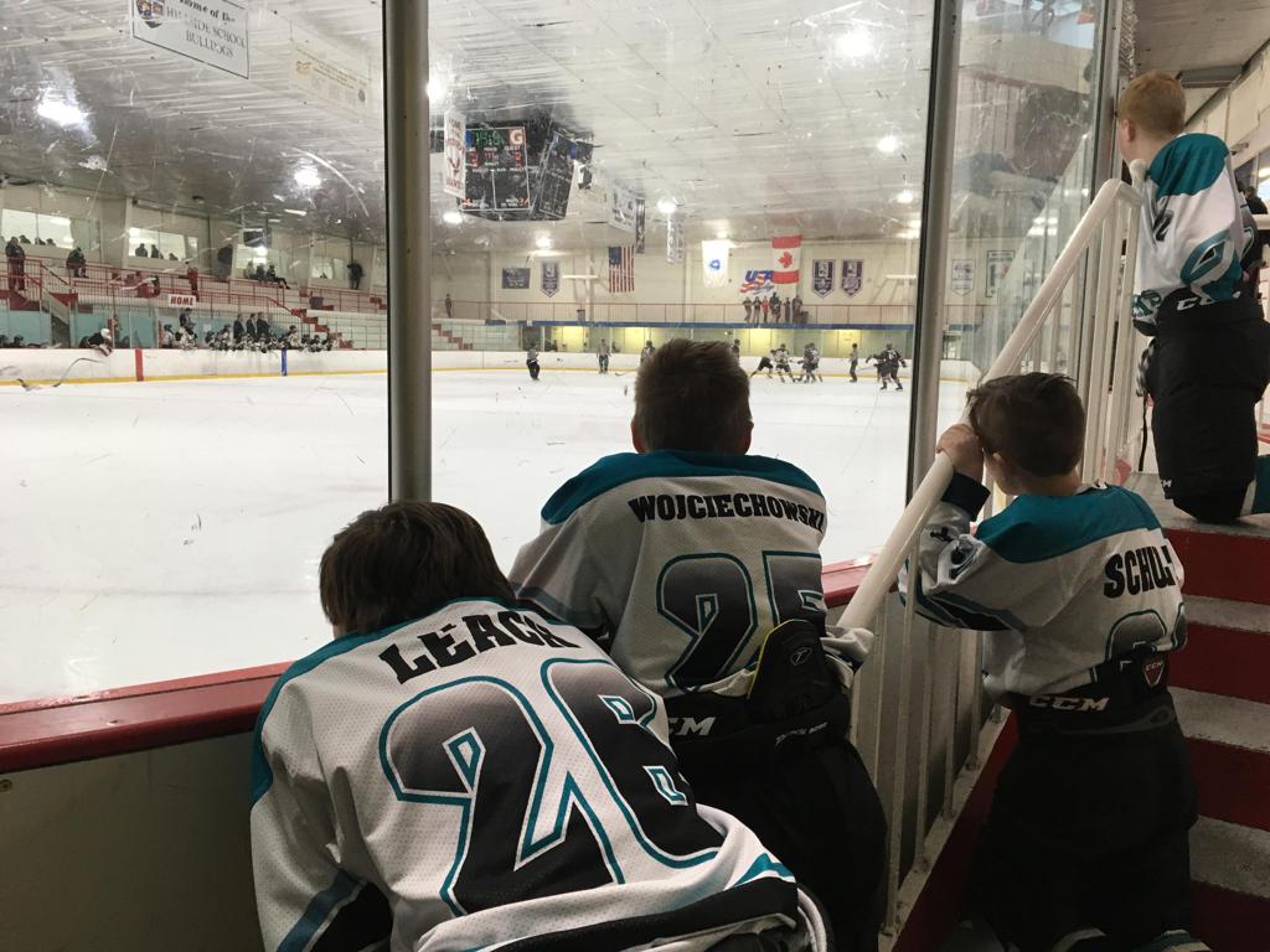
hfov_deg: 61.7
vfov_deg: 48.2
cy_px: 476
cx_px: 635
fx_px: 1064
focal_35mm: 29
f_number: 2.2
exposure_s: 1/30
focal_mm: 4.15
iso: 40
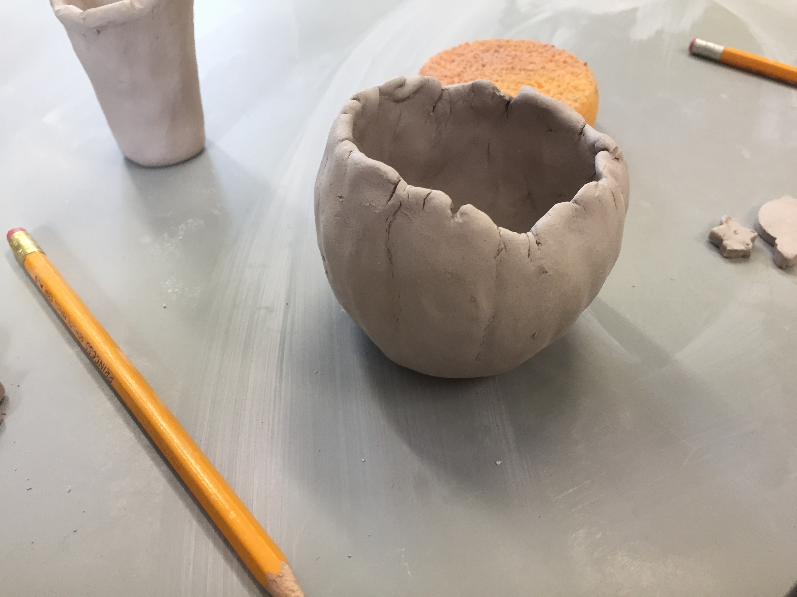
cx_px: 398
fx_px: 668
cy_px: 298
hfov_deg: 61.7
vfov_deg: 48.2
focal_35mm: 29
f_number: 2.2
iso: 40
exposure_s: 1/30
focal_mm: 4.15
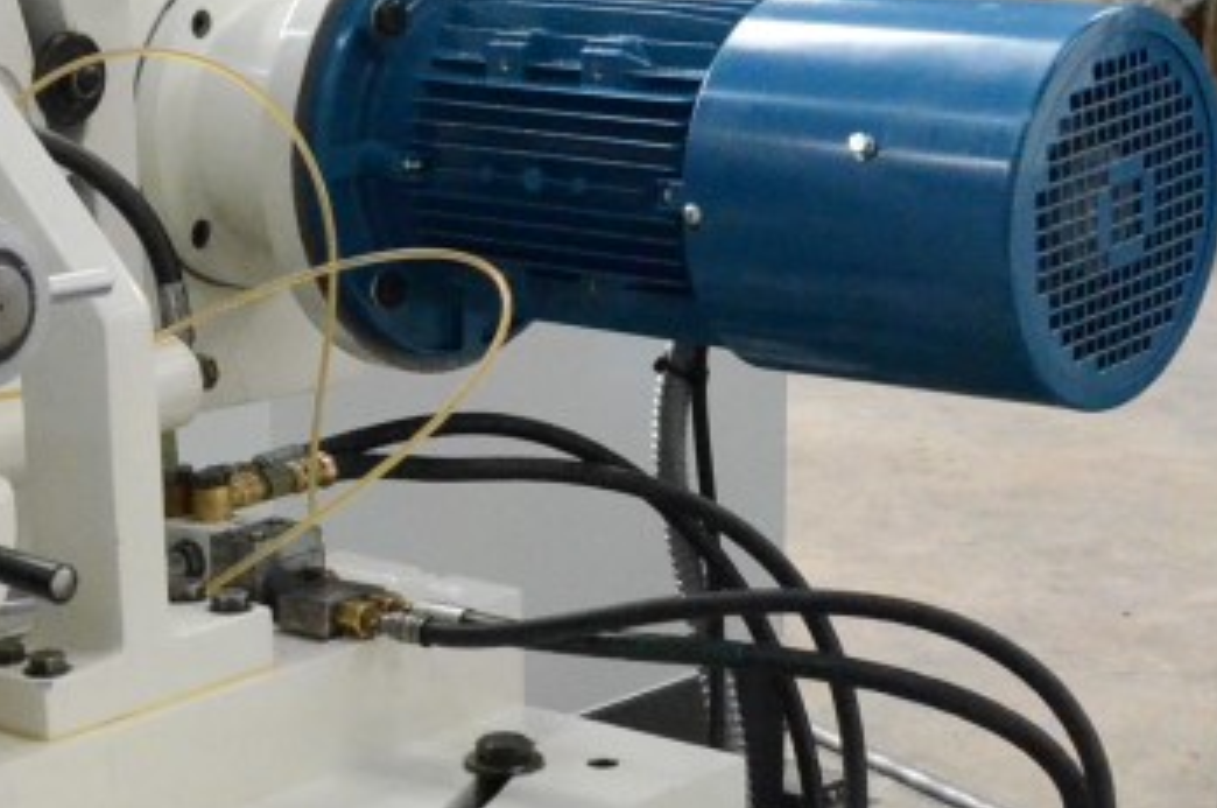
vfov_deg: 13.1
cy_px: 738
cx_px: 131
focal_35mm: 103
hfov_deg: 19.5
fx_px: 3477
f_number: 6.3
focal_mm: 22
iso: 6400
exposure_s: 1/160
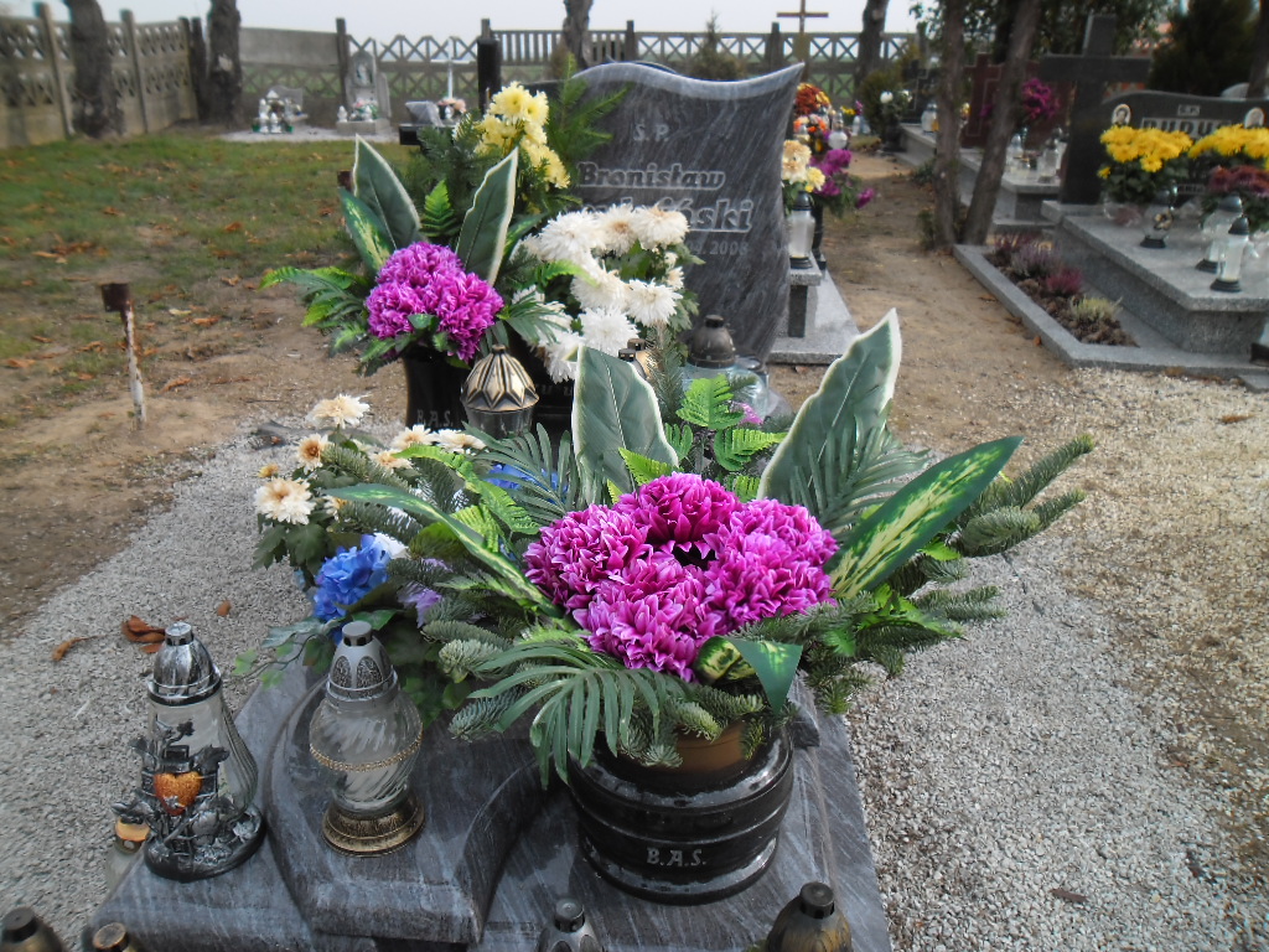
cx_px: 634
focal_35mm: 27
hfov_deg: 65.3
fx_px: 990
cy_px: 476
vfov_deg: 51.4
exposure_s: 1/224
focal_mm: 4.9
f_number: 3.5
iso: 80
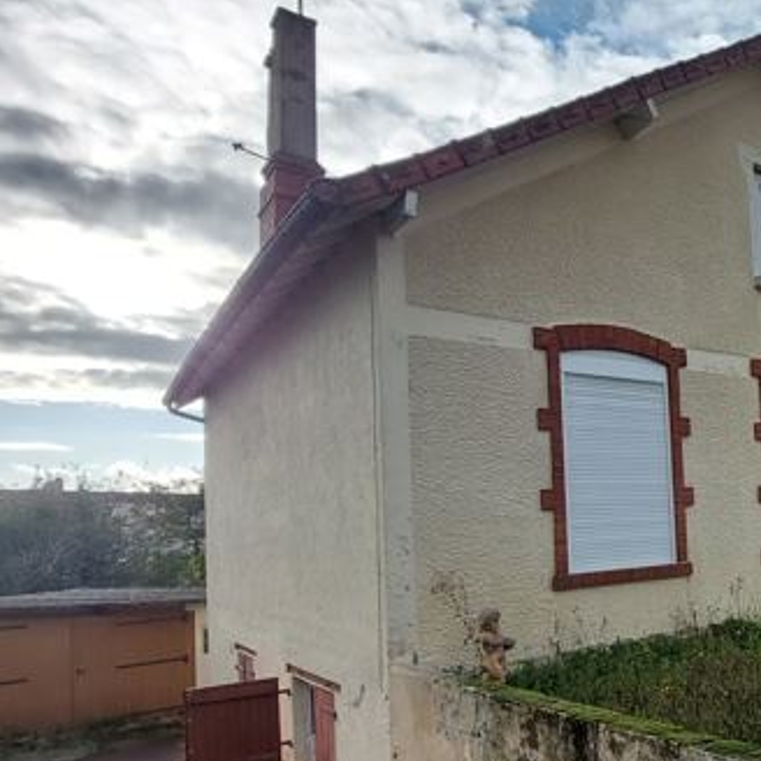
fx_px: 696
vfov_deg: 56.7
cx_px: 761
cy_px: 471
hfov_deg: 47.5
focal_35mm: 28
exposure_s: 1/590
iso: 50
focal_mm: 1.74
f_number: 2.2
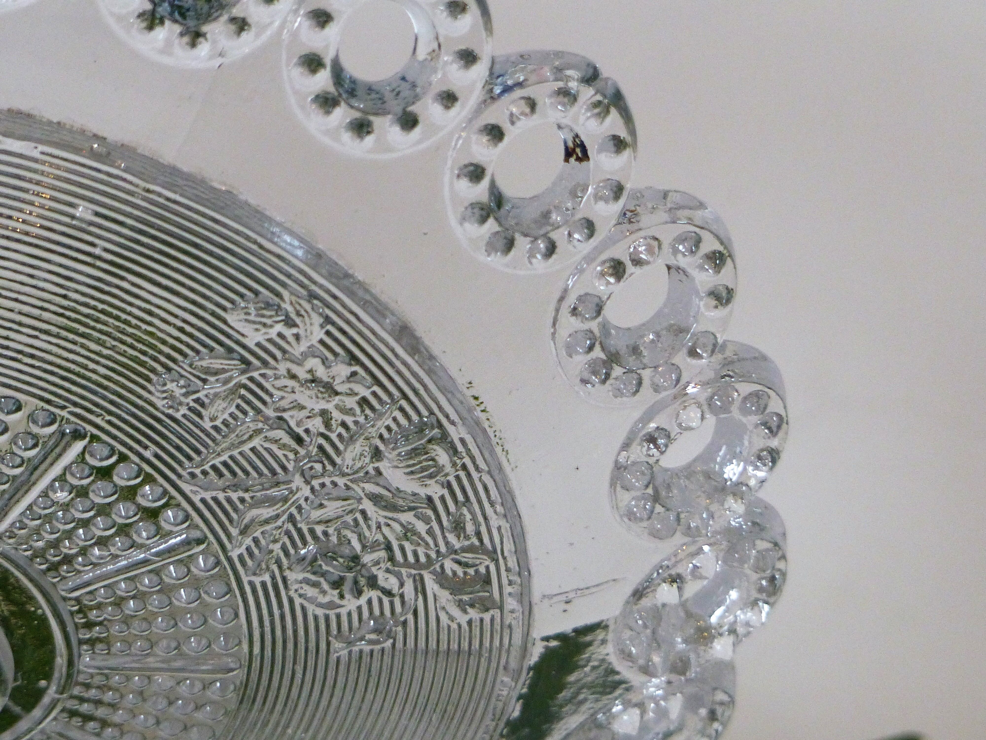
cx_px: 493
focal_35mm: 395
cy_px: 370
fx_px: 11251
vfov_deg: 3.8
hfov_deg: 5.0
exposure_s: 1/80
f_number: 2.8
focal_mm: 64.6
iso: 400
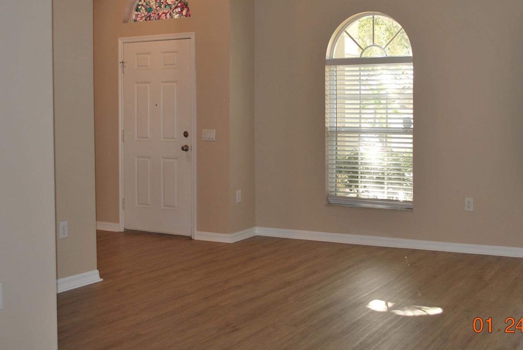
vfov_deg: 28.6
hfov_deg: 41.8
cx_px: 302
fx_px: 683
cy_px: 131
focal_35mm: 47
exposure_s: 1/80
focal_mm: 24
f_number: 4.2
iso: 200
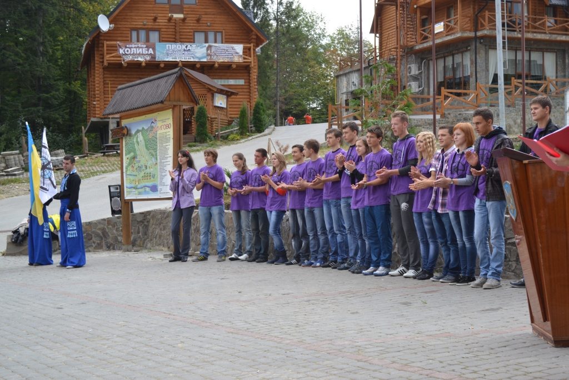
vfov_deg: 25.1
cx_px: 284
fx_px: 854
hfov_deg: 36.9
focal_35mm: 54
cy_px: 190
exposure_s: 1/125
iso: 140
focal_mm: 36
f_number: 5.6
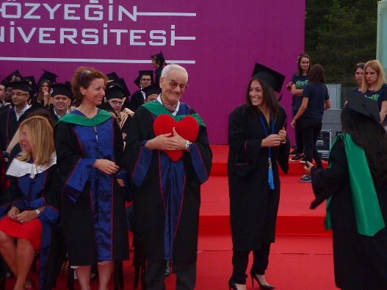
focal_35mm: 72
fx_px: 805
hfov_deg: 27.0
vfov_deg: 20.4
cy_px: 145
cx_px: 194
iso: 400
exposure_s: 1/125
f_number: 4.1
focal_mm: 11.9
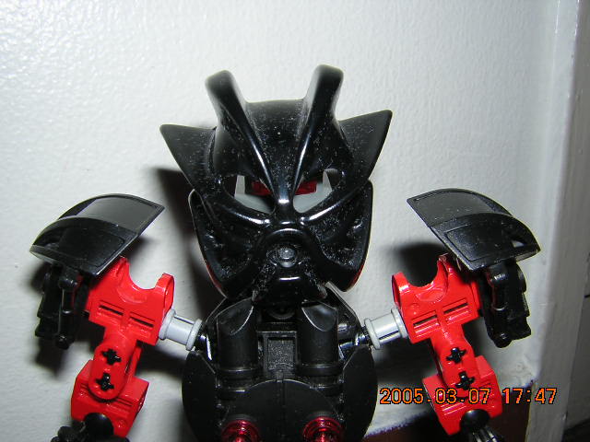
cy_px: 221
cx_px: 295
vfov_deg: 39.7
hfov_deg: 51.4
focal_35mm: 36
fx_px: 614
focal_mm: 4.7
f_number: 5.2
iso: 100
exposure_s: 1/60.1
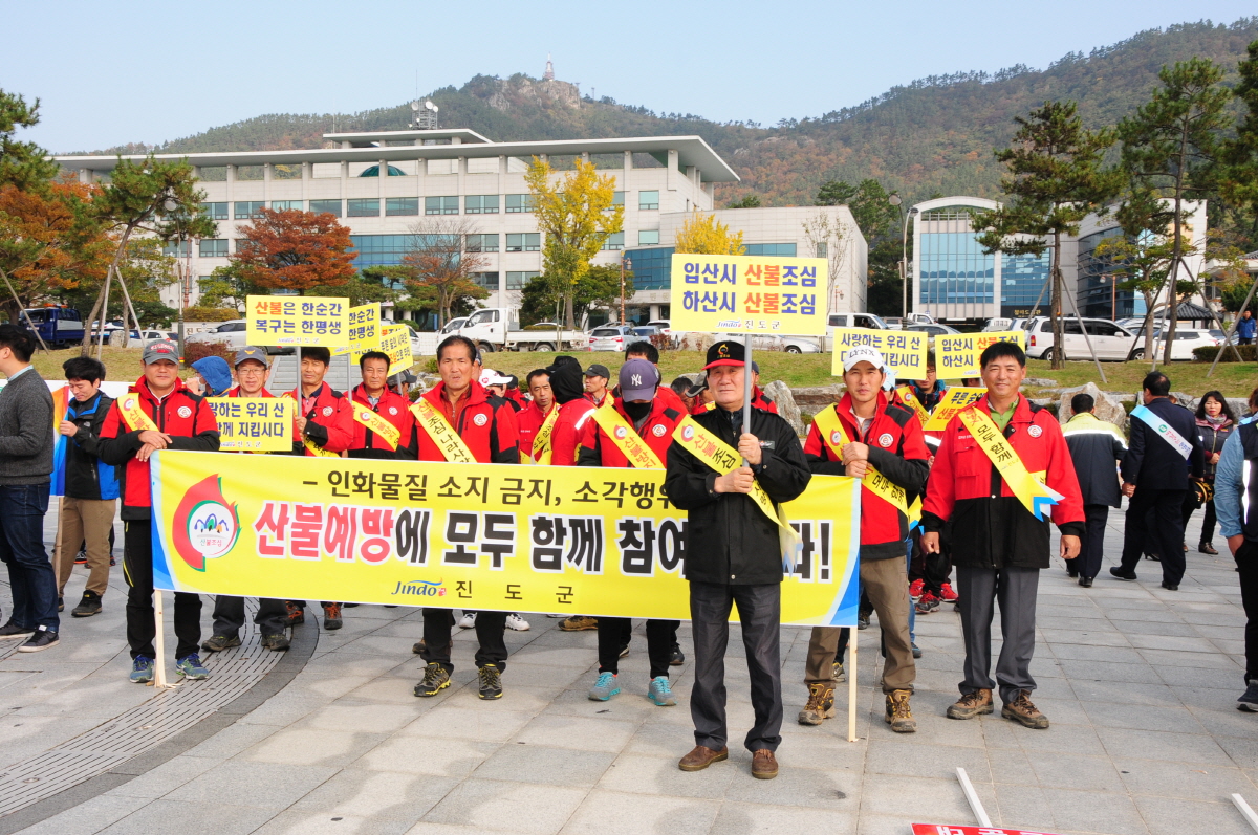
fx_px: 1309
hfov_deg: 51.3
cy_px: 418
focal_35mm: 38
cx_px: 629
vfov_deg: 35.4
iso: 320
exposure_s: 1/250
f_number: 9
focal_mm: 25
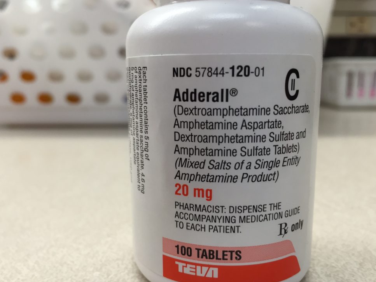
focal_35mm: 30
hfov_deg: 60.0
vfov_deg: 46.8
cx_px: 182
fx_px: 326
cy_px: 139
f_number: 2.2
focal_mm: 4.15
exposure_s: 1/40
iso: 32
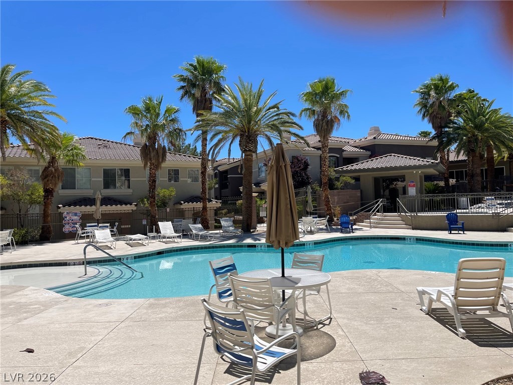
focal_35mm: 26
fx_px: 385
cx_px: 256
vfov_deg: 53.1
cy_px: 192
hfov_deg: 67.3
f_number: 1.6
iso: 32
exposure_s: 1/5618
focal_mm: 5.1
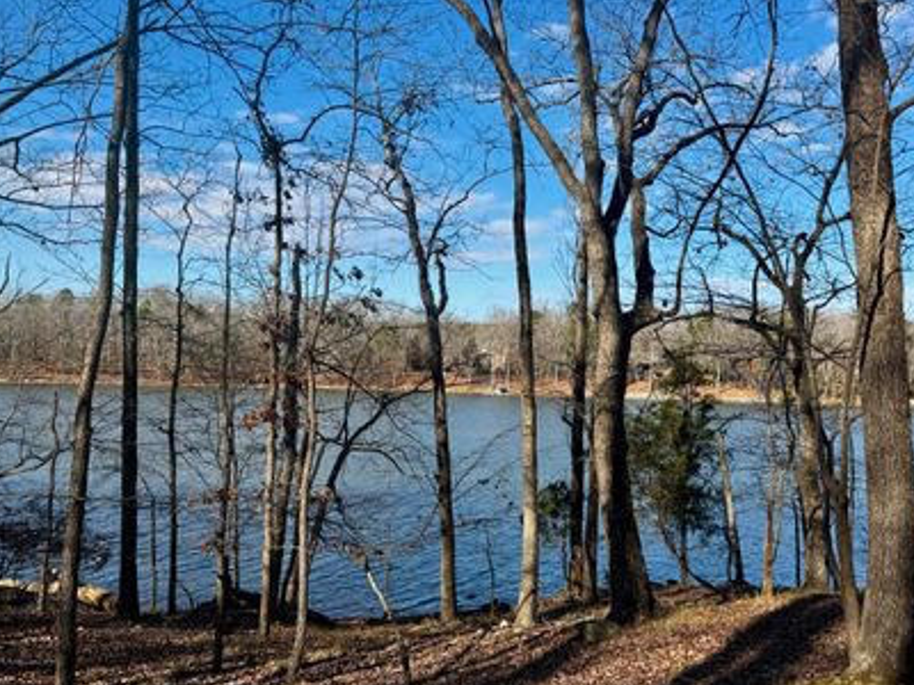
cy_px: 387
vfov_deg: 46.7
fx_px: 792
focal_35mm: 30
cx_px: 480
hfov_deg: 59.9
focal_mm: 6.76
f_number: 1.78
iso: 80
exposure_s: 1/3096
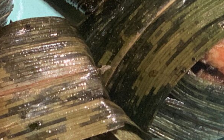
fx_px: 1453
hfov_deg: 8.8
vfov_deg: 5.5
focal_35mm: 238
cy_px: 41
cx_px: 45
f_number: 2.4
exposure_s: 1/50
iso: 100
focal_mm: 6
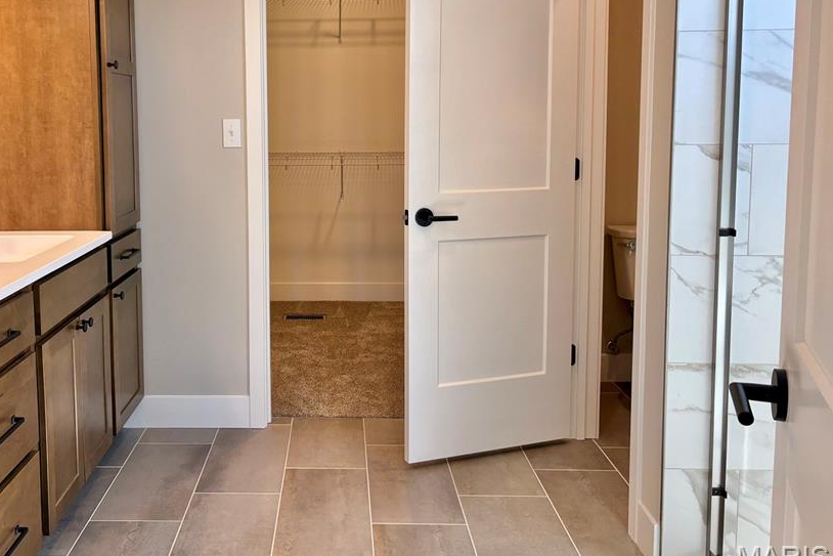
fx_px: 787
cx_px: 315
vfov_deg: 38.5
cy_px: 185
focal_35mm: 34
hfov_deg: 55.2
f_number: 1.6
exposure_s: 1/120
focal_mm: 5.96
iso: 50
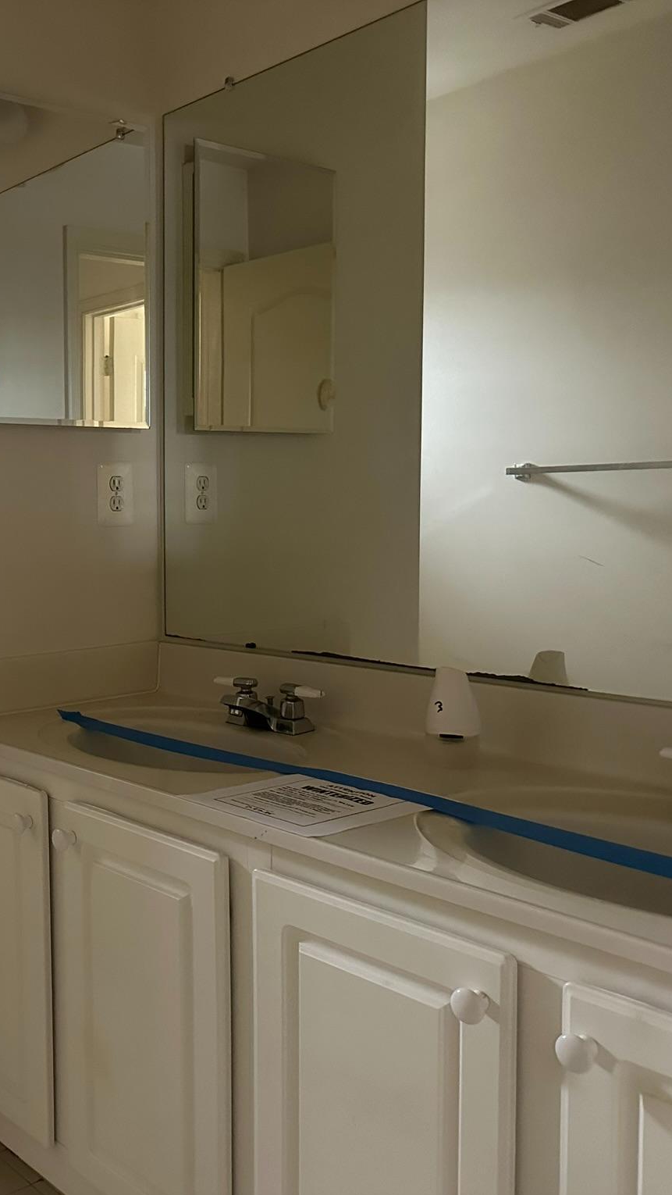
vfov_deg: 56.6
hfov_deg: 31.8
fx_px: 1108
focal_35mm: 35
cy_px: 599
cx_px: 43
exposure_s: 1/60
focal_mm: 6.86
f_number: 1.78
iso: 800
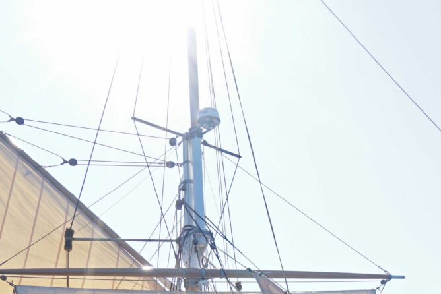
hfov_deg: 21.8
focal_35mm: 92
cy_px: 492
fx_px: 1127
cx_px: 364
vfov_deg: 13.6
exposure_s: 1/160
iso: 100
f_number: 8
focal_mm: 24
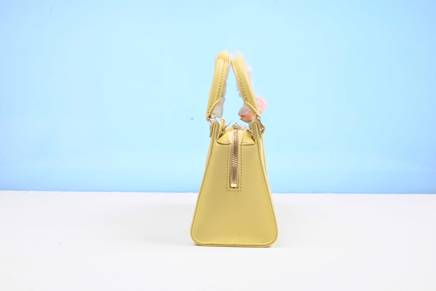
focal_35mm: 40
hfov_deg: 48.4
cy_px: 146
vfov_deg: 33.4
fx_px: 485
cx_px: 218
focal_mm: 40
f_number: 16
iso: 100
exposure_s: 1/2
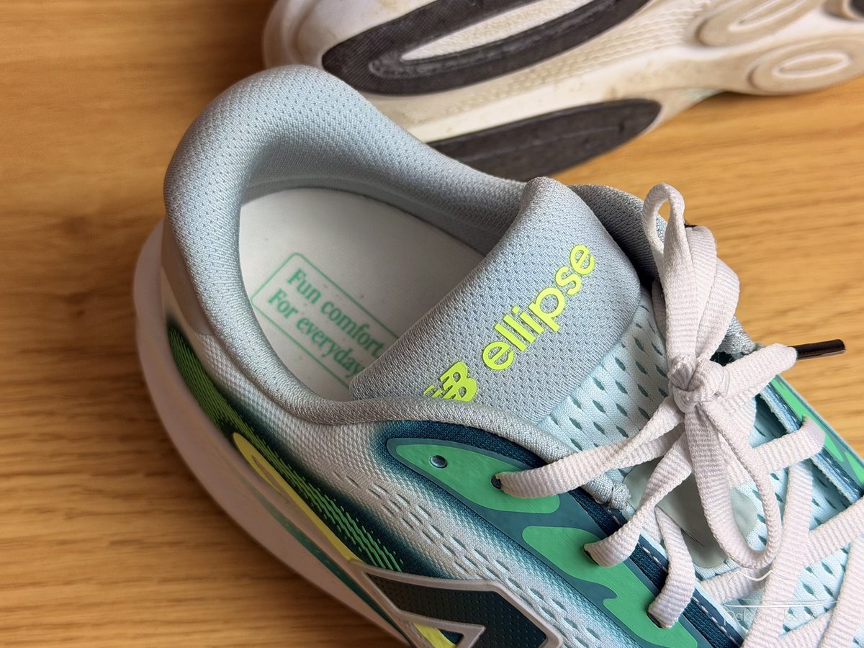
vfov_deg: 30.3
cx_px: 432
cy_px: 324
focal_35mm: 48
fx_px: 1198
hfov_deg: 39.7
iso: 80
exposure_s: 1/100
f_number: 1.78
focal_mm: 6.76
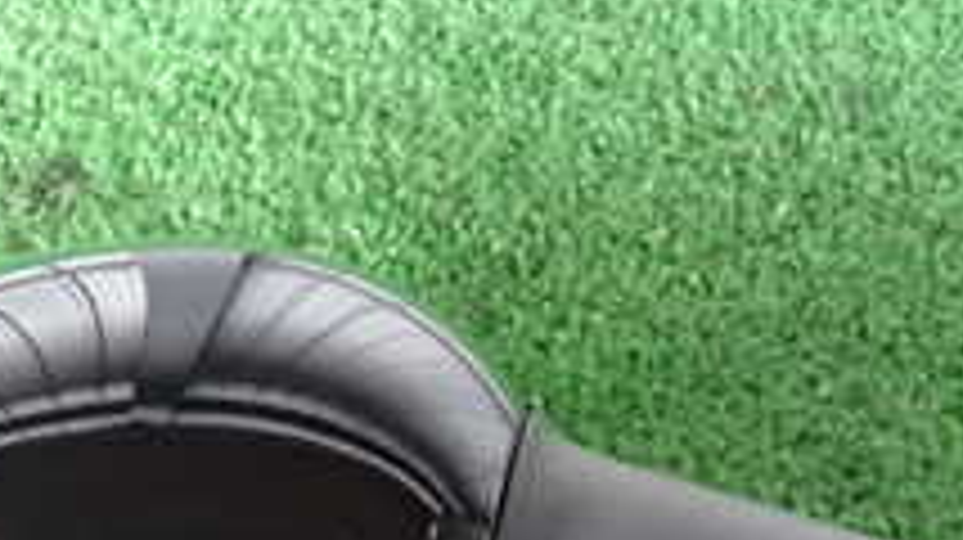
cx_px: 130
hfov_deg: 19.2
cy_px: 846
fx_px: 2807
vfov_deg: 10.6
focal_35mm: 110
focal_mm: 6.37
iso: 250
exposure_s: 1/40
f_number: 2.5
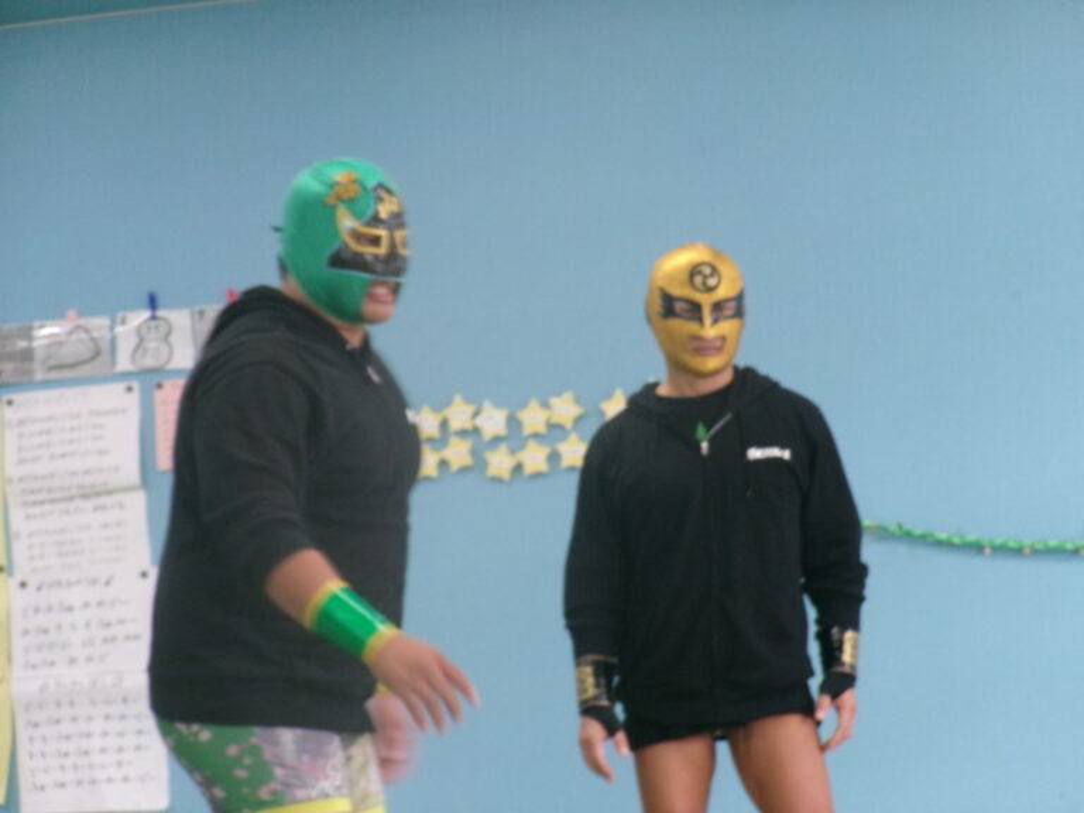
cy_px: 406
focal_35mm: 142
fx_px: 4447
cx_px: 542
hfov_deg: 13.9
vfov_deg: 10.4
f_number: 6.3
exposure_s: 1/38
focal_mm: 25.5
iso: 400
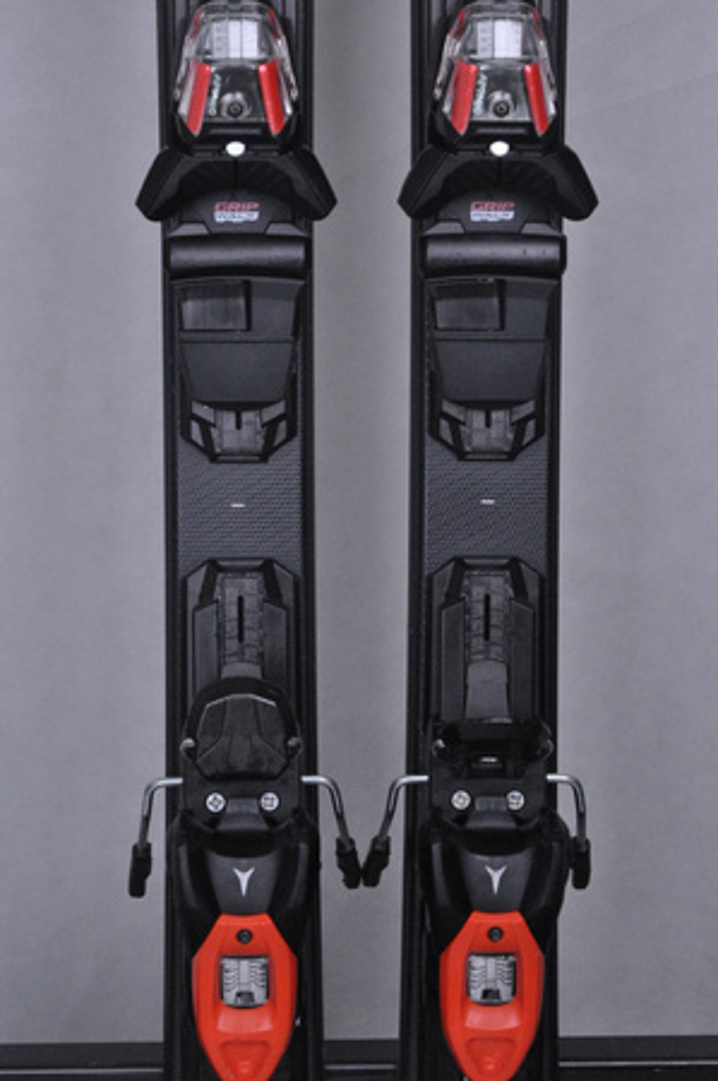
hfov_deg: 12.2
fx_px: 3373
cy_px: 540
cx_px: 359
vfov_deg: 18.2
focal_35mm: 112
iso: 3200
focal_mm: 75
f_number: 9.5
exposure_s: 1/125
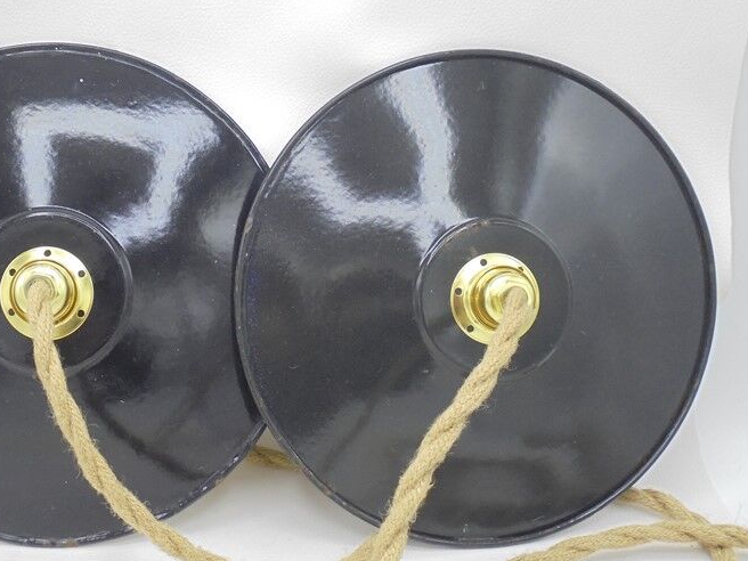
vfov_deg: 24.8
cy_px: 308
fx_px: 1275
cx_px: 245
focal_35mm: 59
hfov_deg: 32.4
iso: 200
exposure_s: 1/30
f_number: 4.5
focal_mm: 7.8
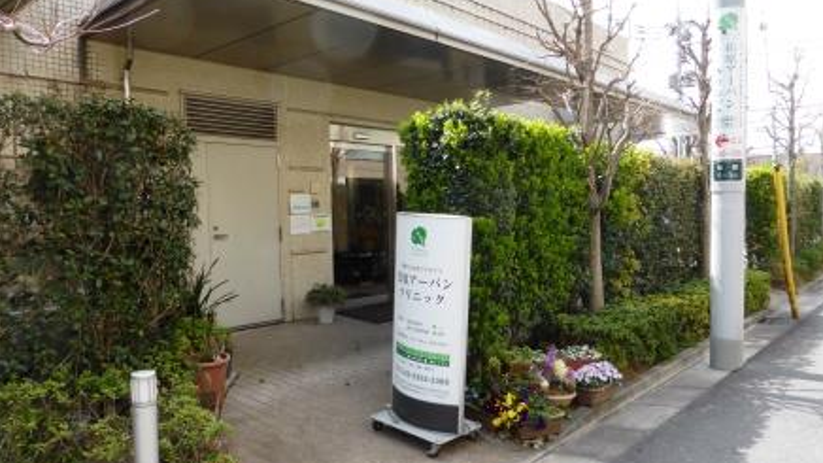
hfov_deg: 67.9
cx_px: 408
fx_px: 611
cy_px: 234
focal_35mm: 28
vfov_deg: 41.5
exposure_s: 1/320
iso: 100
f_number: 3.3
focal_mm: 4.3
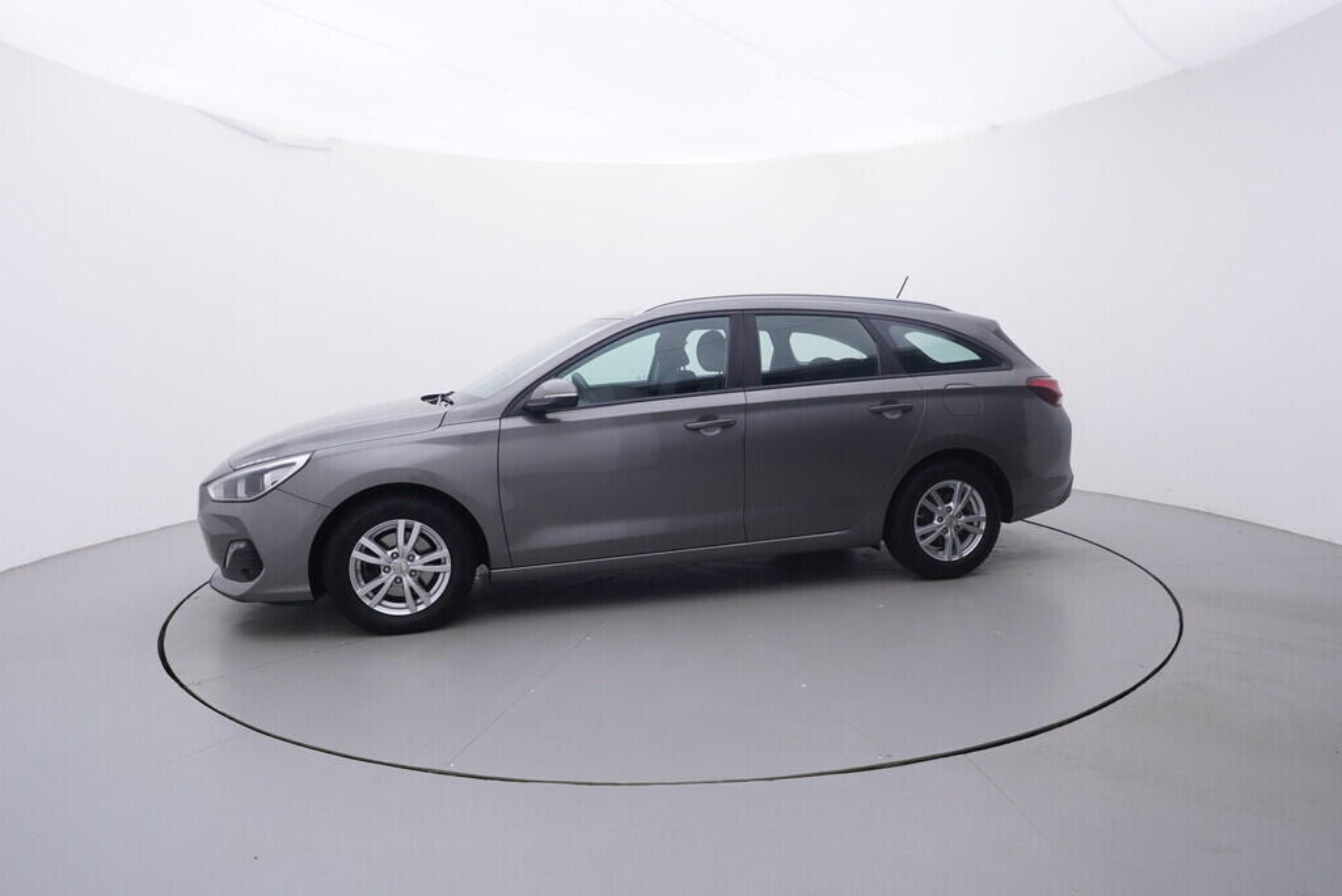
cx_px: 671
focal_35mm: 22
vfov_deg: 56.2
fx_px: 839
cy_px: 448
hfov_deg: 77.3
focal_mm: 15
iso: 200
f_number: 5
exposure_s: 1/80
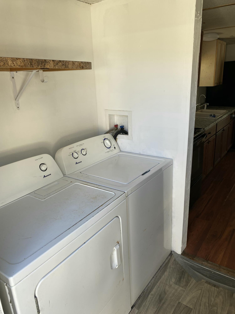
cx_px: 118
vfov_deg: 67.3
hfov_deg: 53.1
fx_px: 235
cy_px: 157
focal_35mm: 26
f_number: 1.8
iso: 40
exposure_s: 1/122
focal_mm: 4.25
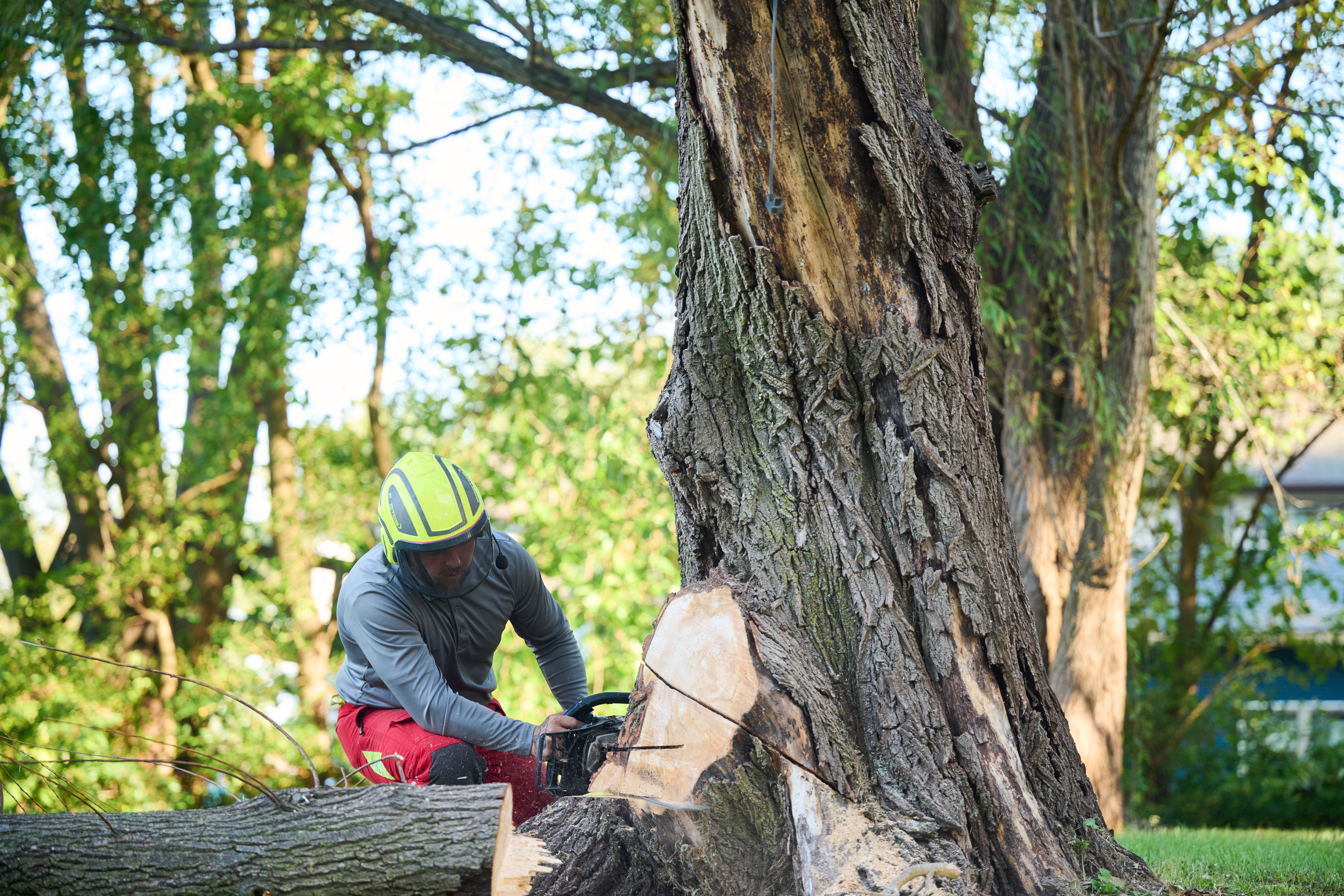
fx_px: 3584
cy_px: 448
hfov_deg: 21.2
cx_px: 672
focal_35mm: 96
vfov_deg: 14.3
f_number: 2.8
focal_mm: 96
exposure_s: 1/125
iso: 140
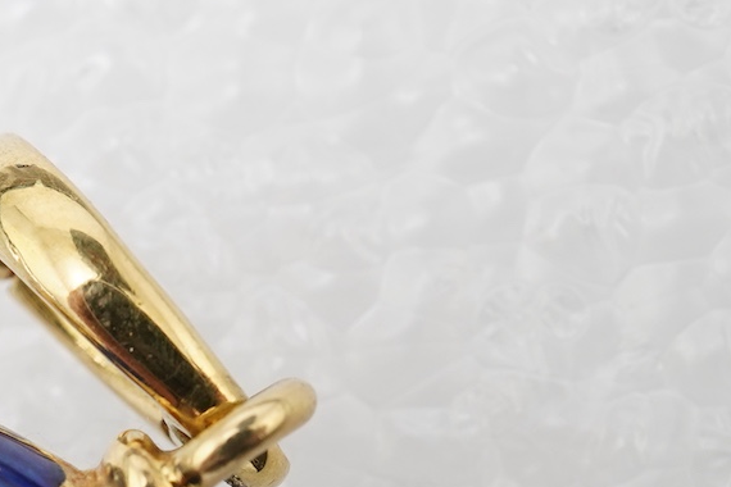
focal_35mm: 142
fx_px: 2883
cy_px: 609
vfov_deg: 9.5
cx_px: 10
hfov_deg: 14.2
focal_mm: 30
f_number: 16
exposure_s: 1/125
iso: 500
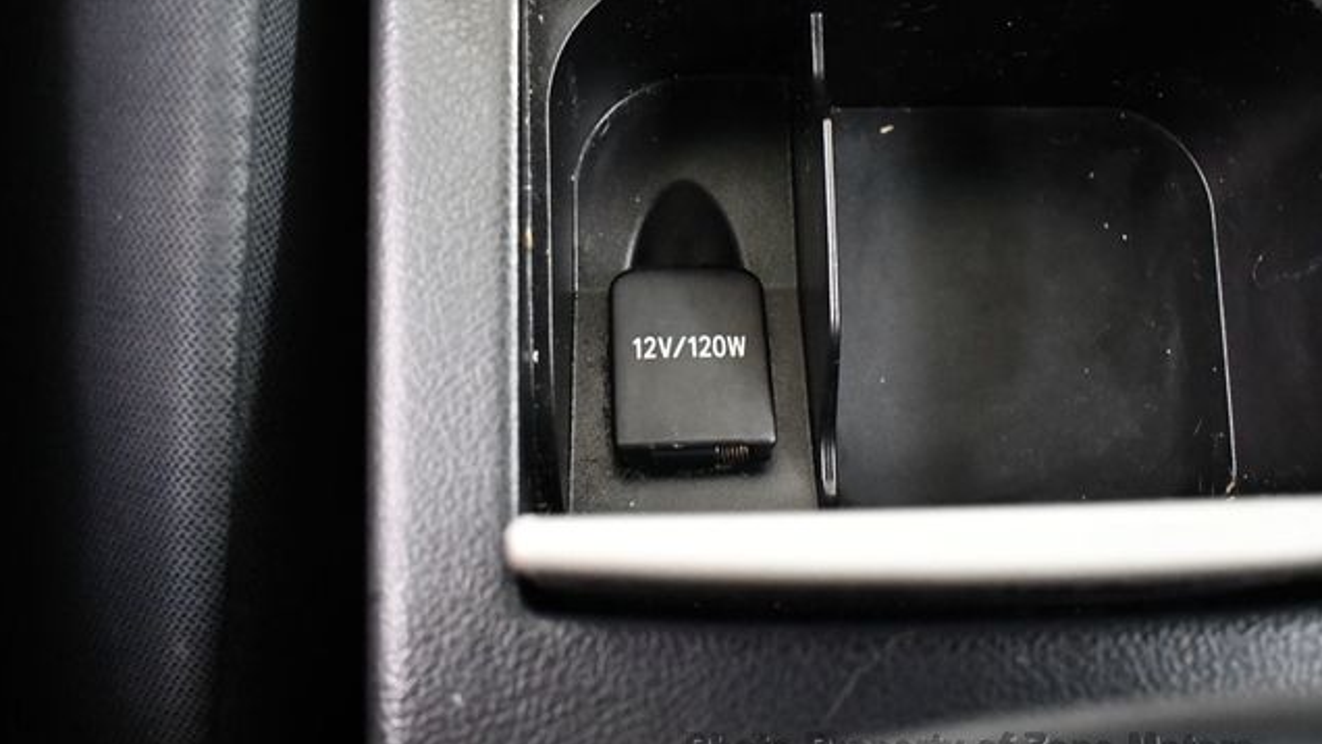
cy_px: 345
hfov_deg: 52.8
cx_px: 661
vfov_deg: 31.2
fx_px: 1332
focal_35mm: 38
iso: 4500
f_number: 3.5
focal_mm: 18
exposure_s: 1/60
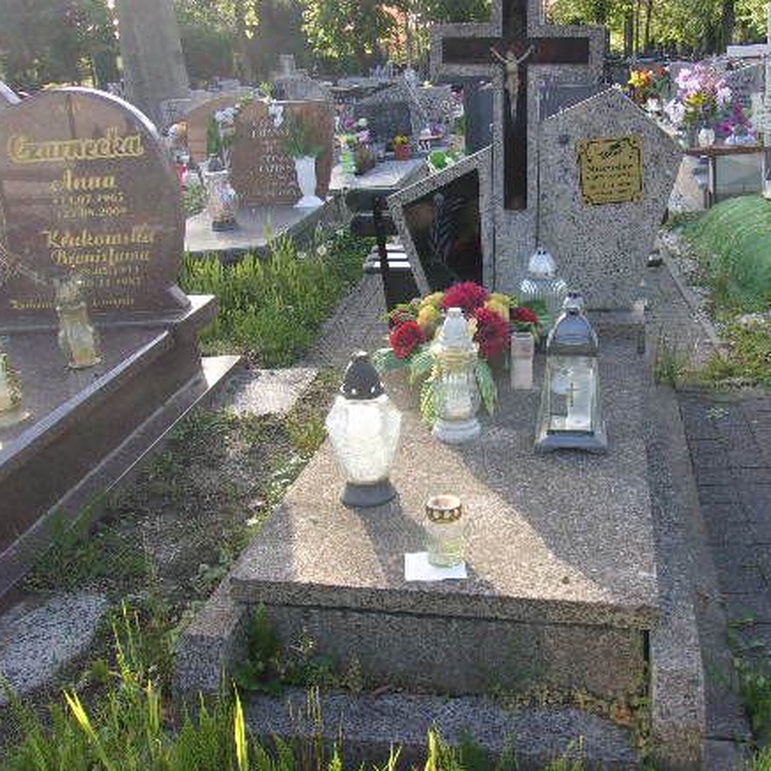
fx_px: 882
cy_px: 364
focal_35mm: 35
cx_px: 502
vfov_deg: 47.2
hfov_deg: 46.6
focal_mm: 4.9
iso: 80
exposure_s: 1/150
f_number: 3
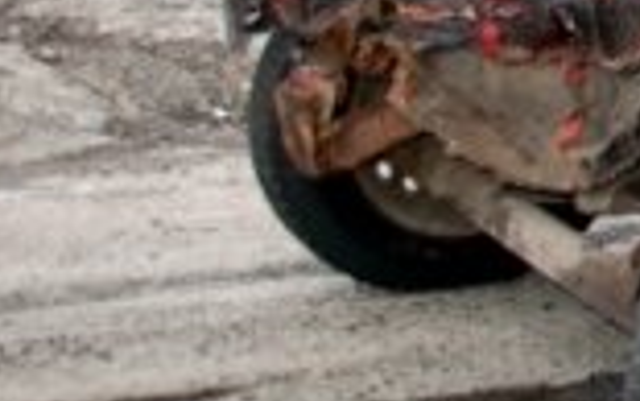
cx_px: 1276
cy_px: -174
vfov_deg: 9.2
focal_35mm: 139
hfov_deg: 13.1
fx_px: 2425
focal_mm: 22
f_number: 4
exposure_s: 1/500
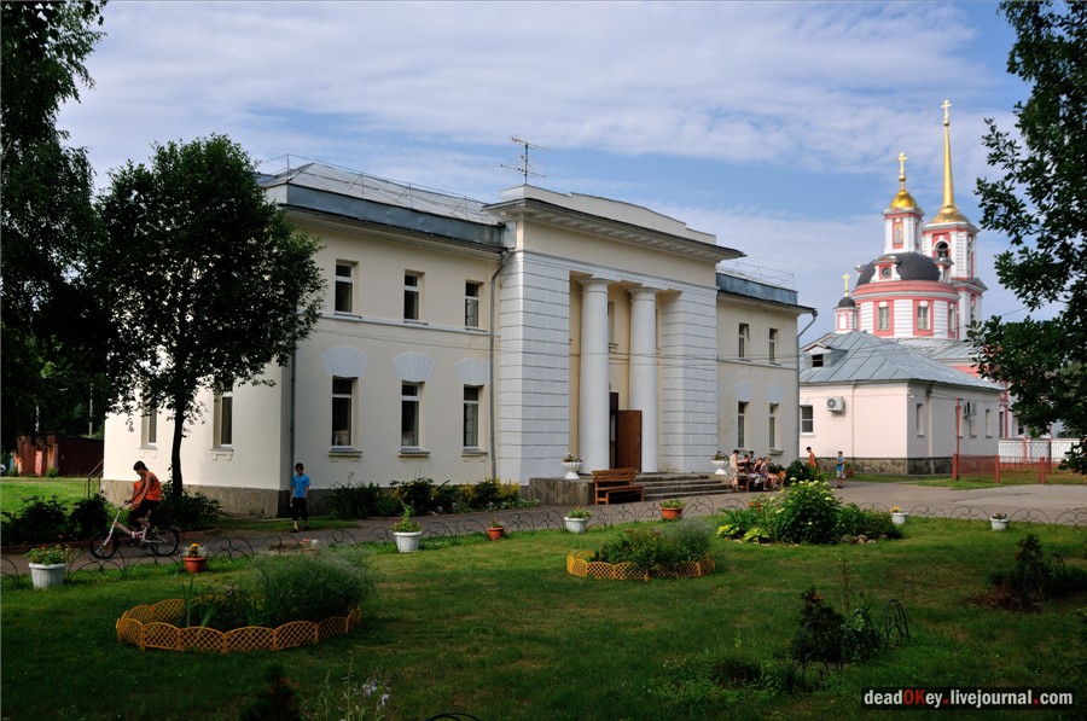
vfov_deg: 36.8
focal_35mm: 36
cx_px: 544
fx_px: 1085
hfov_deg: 53.2
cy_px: 360
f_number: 6.3
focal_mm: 24
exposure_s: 1/320
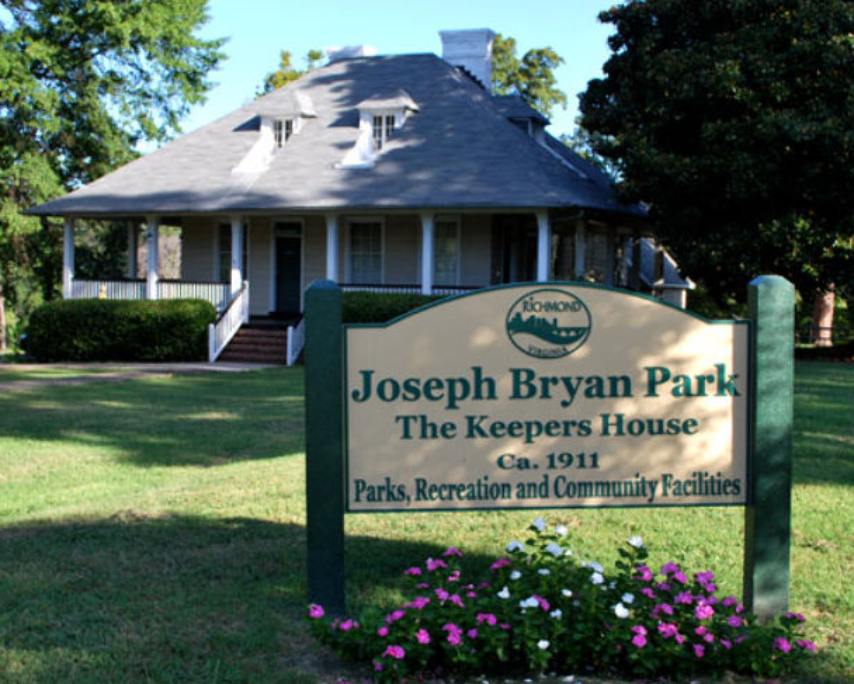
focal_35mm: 41
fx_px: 1037
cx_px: 413
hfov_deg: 44.8
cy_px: 343
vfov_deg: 36.5
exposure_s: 1/160
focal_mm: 24
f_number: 6.3
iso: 100
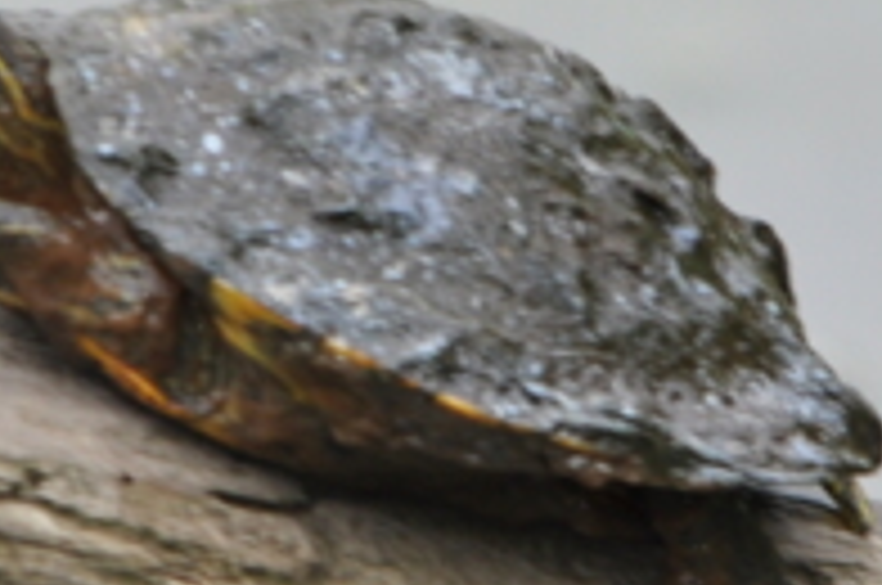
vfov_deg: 0.4
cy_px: 112
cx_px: 482
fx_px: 95662
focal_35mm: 3911
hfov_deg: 0.5
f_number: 9
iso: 200
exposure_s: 1/200
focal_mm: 500
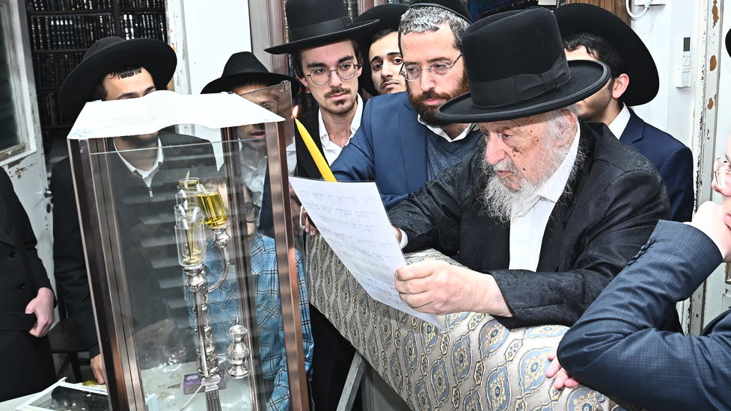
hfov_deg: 54.5
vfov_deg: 32.8
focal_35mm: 36
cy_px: 187
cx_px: 471
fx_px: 698
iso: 1250
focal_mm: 24
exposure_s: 1/125
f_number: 6.3
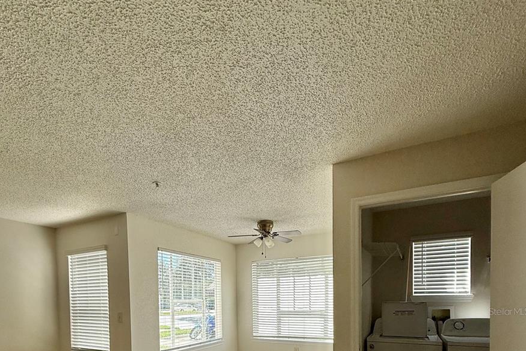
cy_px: 311
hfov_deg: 84.0
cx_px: 261
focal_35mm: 20
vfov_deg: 54.5
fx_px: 292
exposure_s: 1/726
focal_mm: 2.22
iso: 50
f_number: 2.2
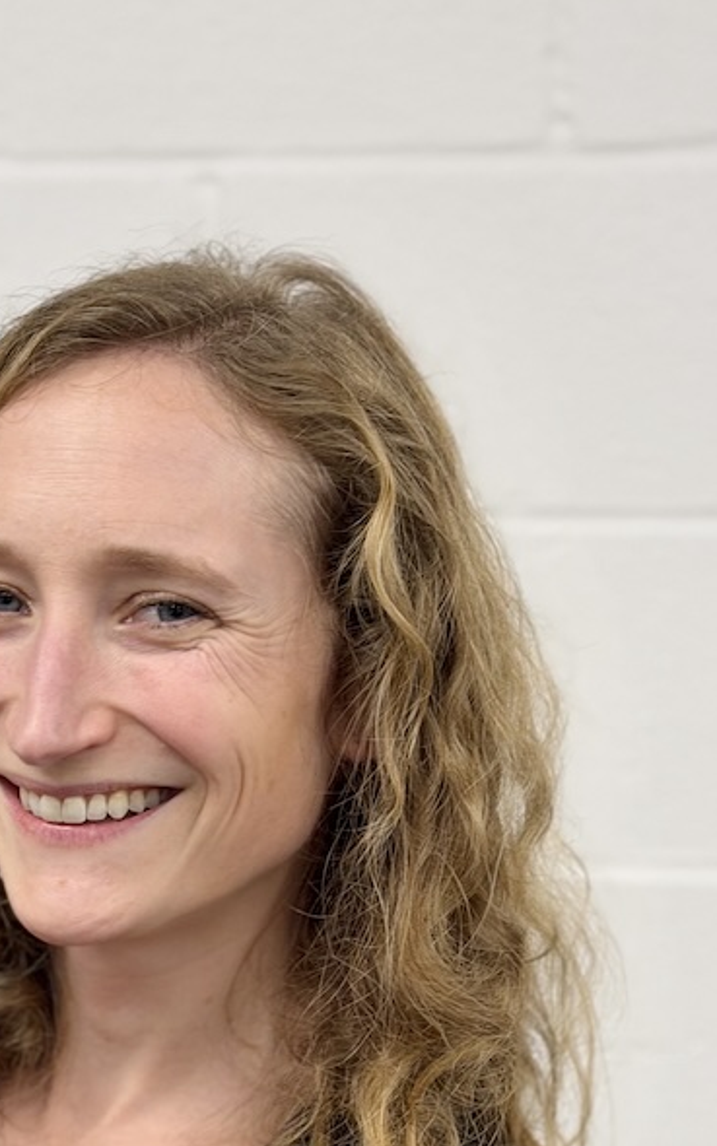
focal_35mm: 92
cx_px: 66
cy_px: 939
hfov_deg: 14.1
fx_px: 2875
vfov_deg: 22.2
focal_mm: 6.76
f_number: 1.78
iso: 100
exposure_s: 1/60
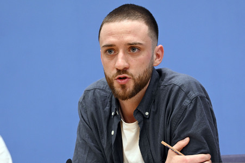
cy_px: 82
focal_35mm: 135
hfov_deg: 15.2
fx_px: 918
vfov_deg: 10.1
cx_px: 122
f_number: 5.6
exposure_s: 1/500
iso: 4000
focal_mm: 135
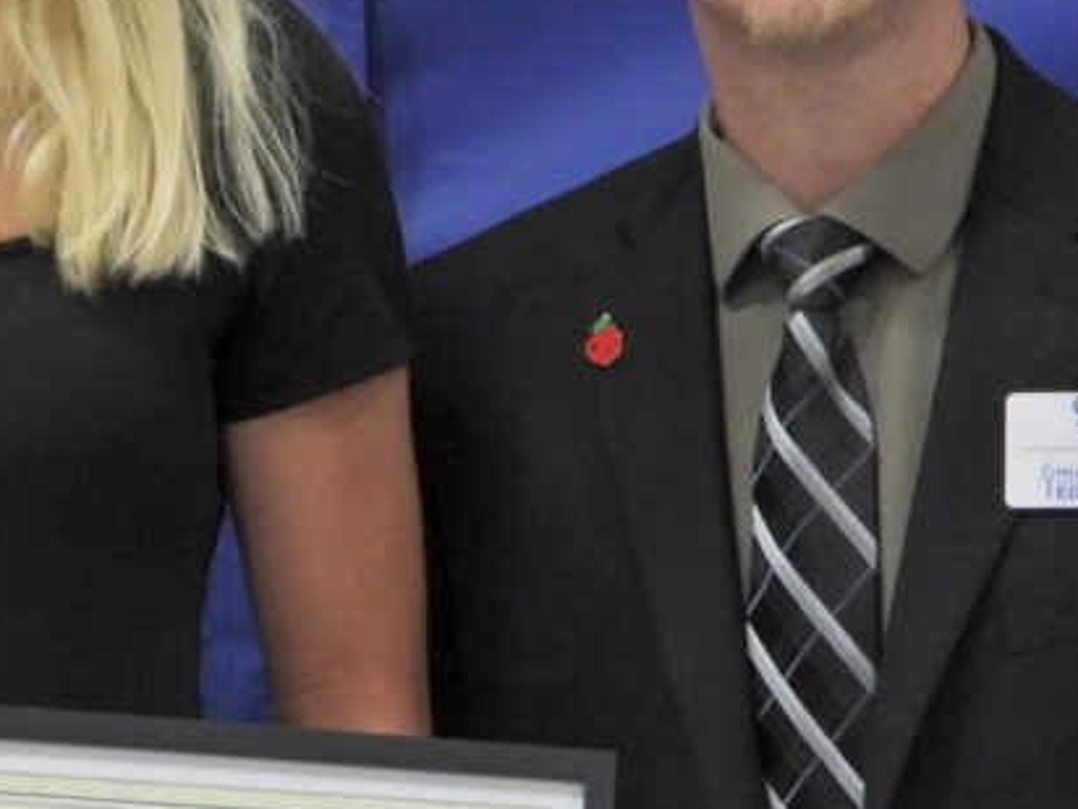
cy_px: 151
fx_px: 12862
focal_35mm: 413
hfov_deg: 4.8
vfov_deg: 3.6
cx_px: -249
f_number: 4
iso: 400
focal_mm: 24.3
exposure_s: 1/40
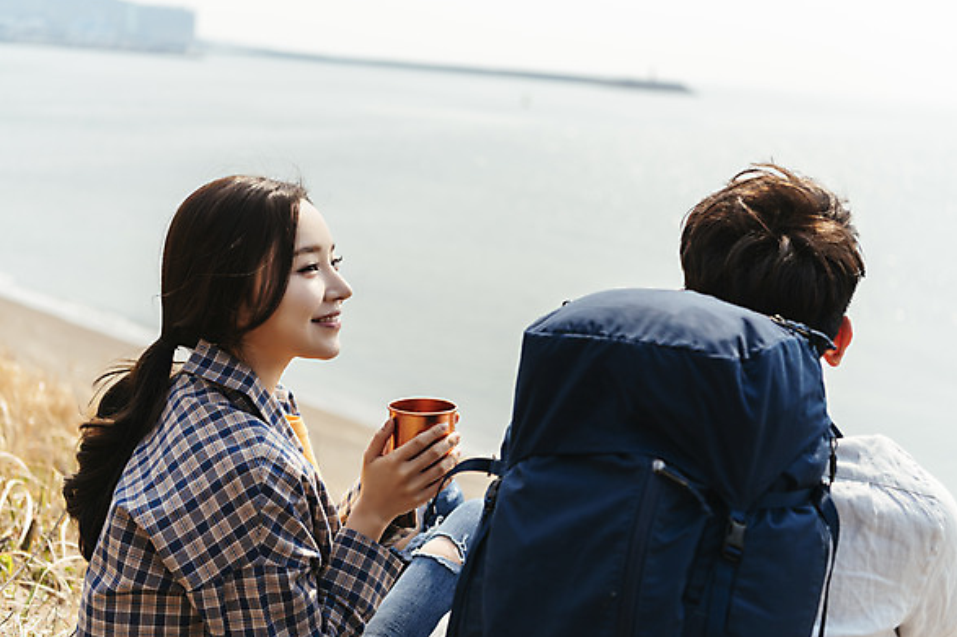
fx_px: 1249
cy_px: 319
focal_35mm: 47
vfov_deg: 28.6
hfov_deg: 41.9
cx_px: 475
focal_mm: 46
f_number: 2.8
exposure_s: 1/2000
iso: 100
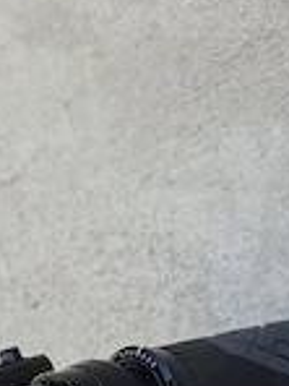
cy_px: 399
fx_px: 690
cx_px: 47
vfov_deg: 28.9
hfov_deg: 23.2
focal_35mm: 62
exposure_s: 1/114
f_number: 1.8
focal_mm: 5.54
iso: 50
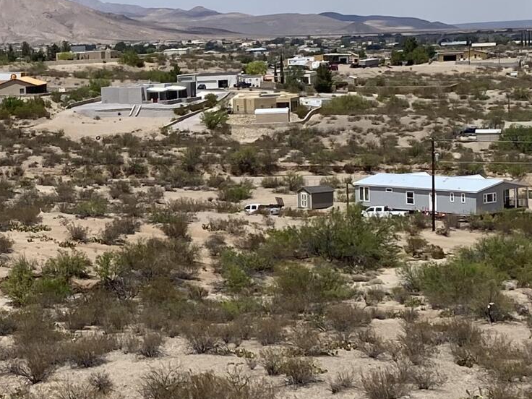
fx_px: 1629
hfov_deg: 18.1
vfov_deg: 14.0
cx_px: 17
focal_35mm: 106
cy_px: 214
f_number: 1.8
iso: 32
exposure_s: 1/6061
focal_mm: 4.25
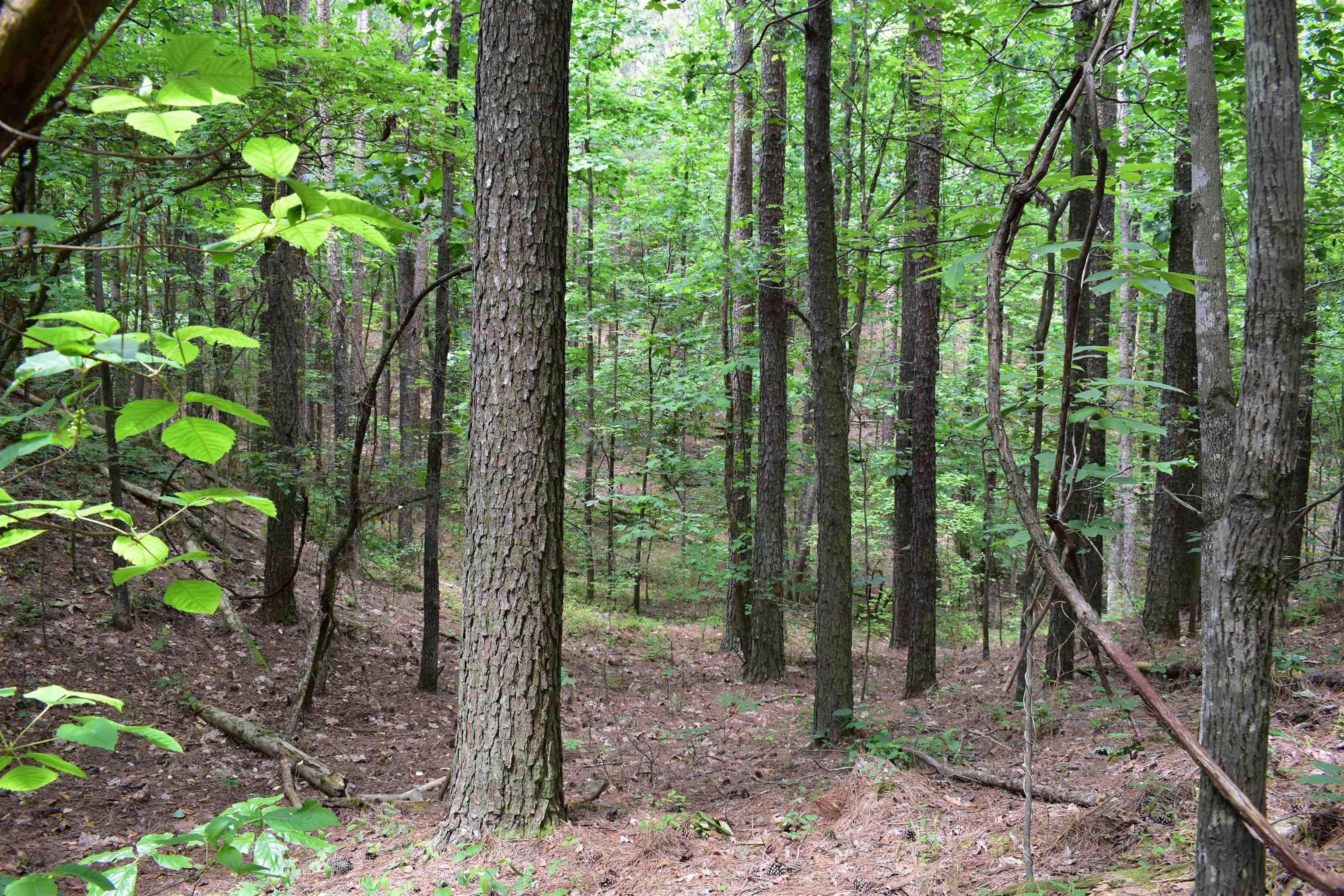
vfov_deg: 47.9
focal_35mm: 27
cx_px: 672
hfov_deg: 67.4
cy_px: 448
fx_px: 1008
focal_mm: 18
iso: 400
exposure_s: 1/25
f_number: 7.1
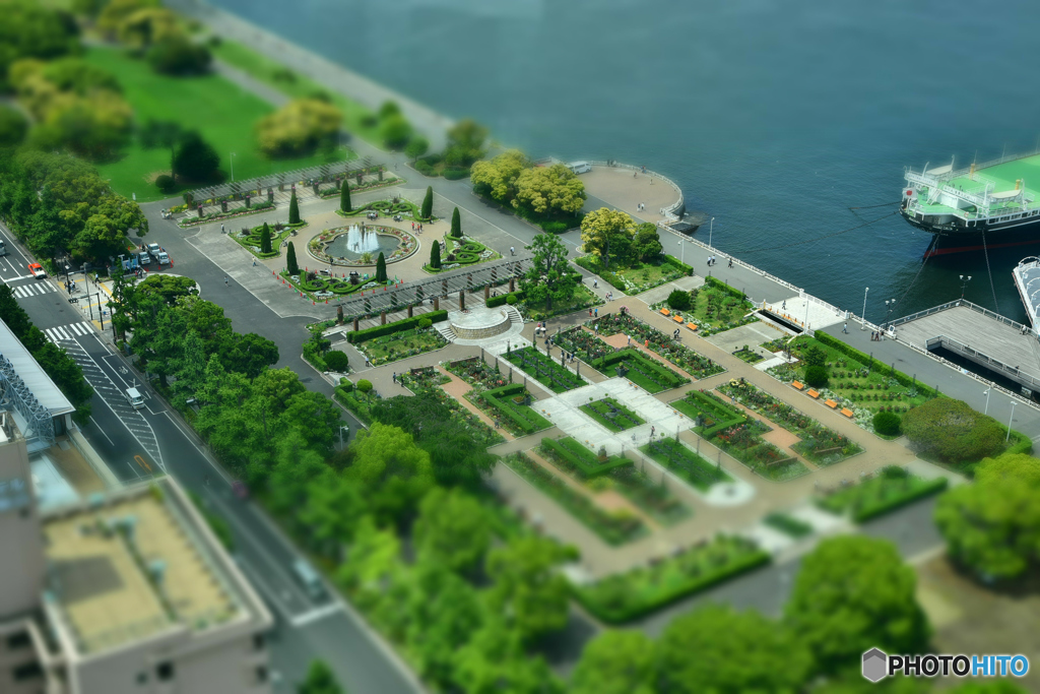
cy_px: 347
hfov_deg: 41.1
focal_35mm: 48
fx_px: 1387
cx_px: 520
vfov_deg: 28.1
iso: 100
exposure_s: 1/200
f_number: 11
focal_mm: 48
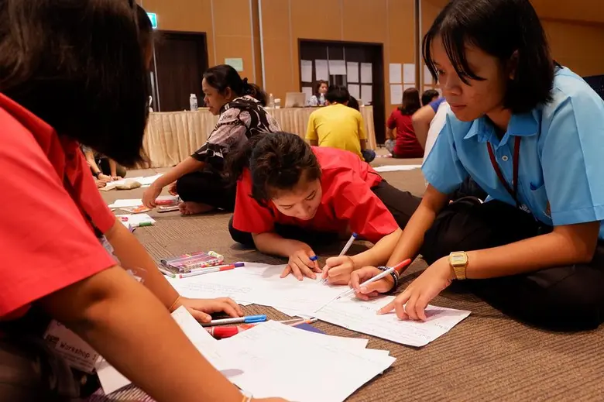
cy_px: 201
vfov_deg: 44.9
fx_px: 486
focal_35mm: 29
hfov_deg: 63.7
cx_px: 302
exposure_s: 1/40
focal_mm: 19.2
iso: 1000
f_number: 3.8
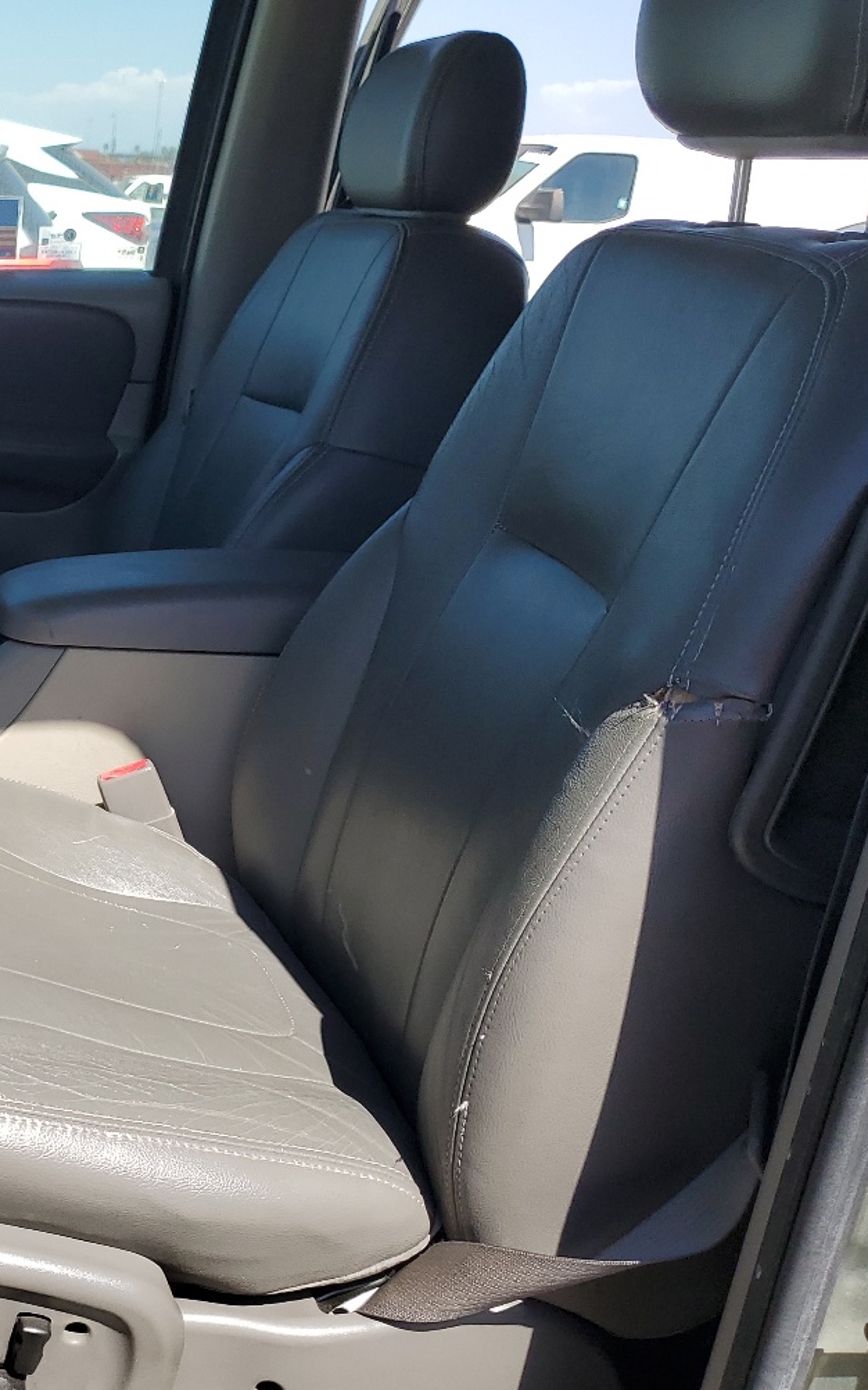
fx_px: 1666
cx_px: -140
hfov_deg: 26.4
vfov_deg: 45.2
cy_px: 631
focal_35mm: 44
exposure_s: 1/1667
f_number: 1.5
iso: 50
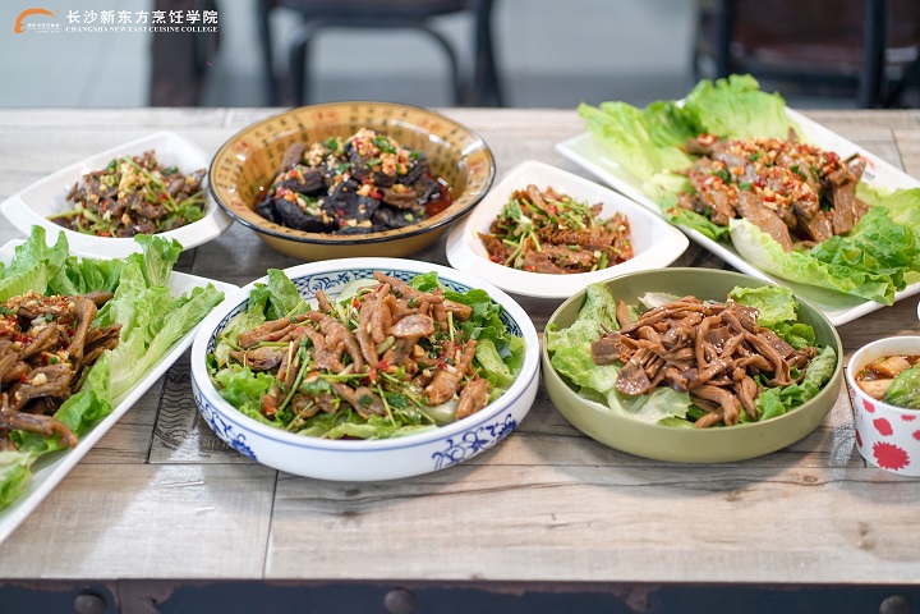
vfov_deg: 16.1
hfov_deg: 23.9
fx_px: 2172
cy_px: 307
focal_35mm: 85
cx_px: 460
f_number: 2.2
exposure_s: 1/100
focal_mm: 85
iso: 320
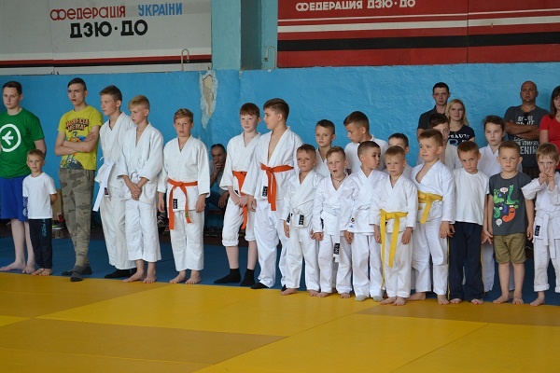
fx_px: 1283
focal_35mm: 82
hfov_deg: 24.6
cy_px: 186
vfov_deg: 16.6
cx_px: 280
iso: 450
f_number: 5.6
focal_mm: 55
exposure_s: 1/60
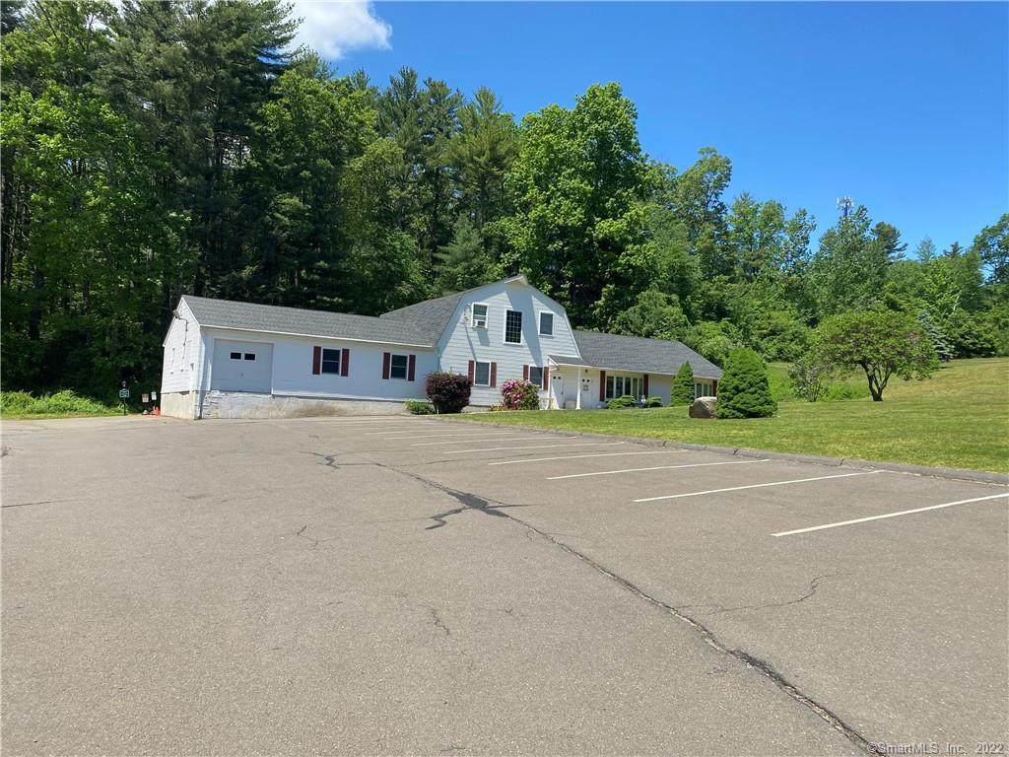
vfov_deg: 53.1
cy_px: 378
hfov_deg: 67.3
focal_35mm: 26
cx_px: 504
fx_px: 758
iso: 32
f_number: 1.8
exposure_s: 1/1866
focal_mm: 4.25
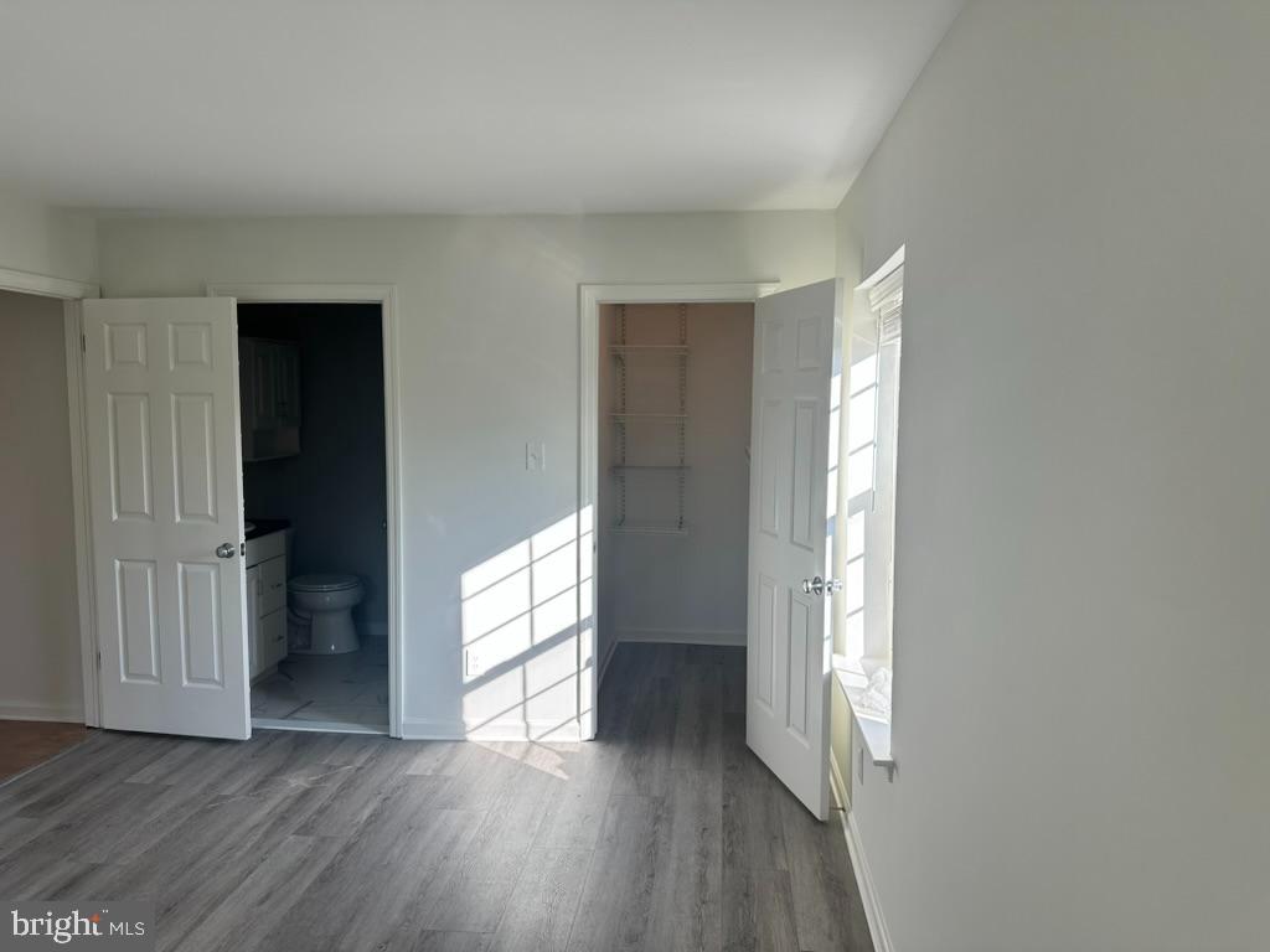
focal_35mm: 24
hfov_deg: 71.6
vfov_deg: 56.8
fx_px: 881
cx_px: 635
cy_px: 476
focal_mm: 6.86
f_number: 1.78
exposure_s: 1/404
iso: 80
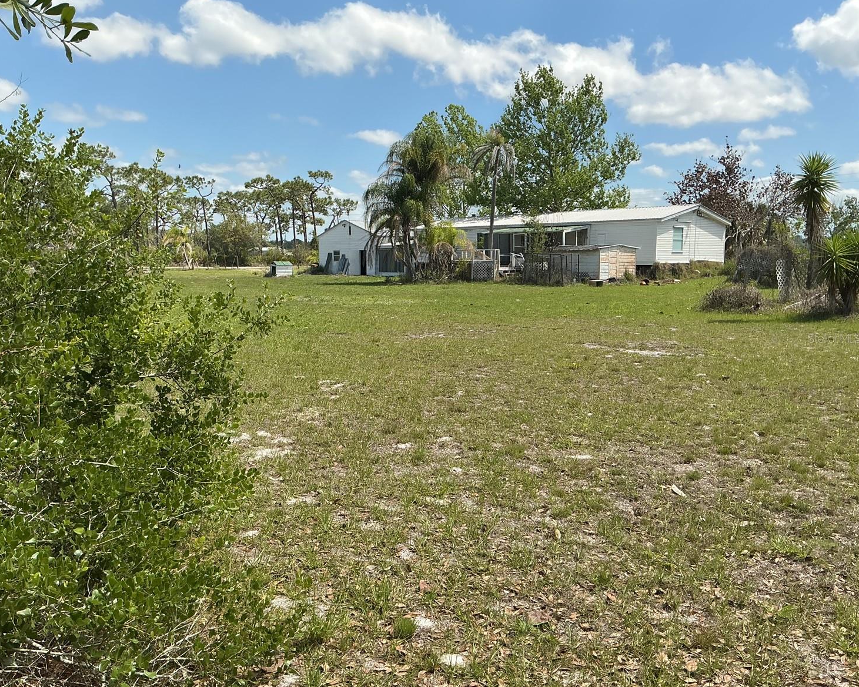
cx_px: 393
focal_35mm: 31
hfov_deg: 57.1
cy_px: 338
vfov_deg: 47.1
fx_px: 788
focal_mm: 3
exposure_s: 1/1675
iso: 25
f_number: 1.8
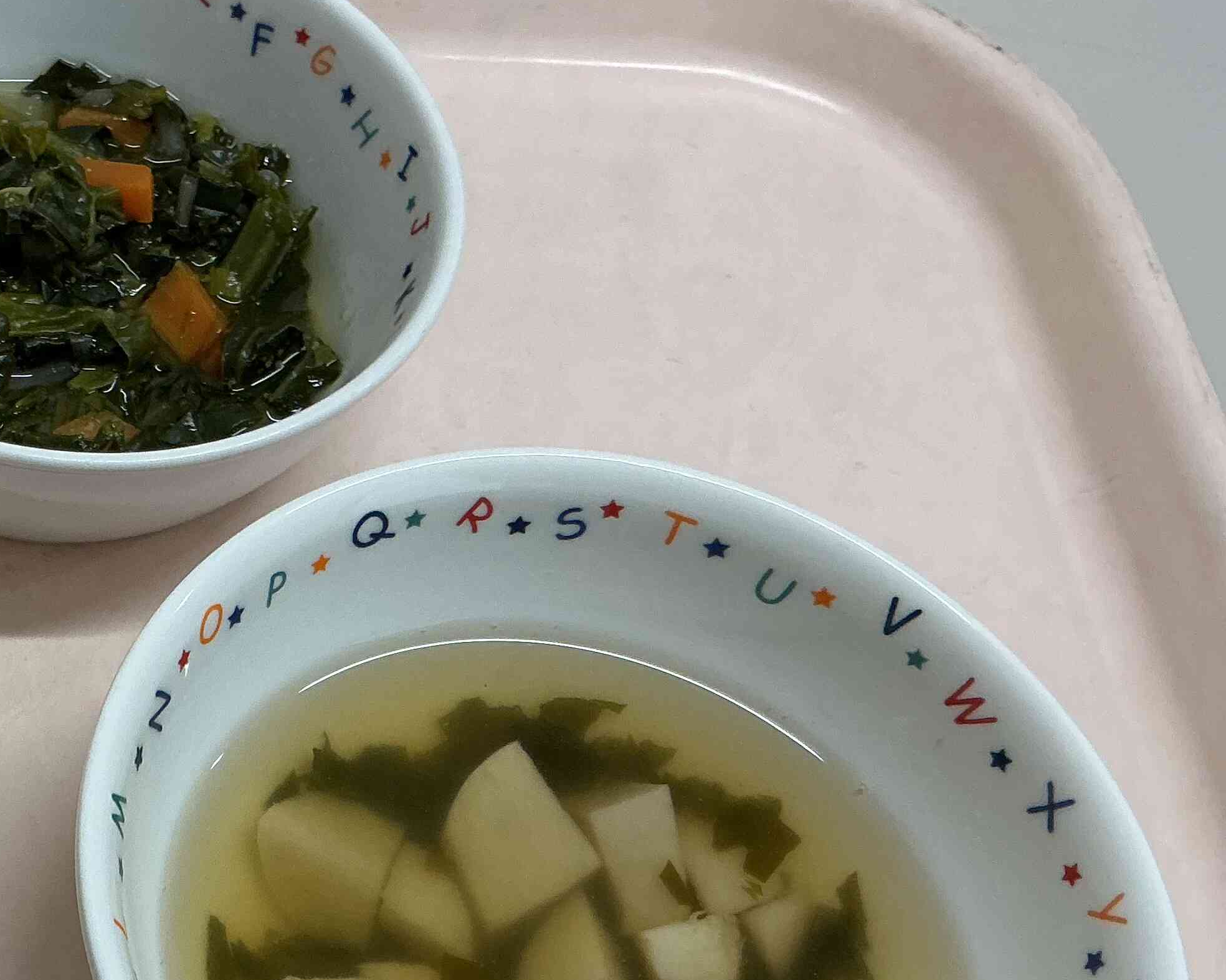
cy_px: 755
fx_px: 2104
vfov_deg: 25.9
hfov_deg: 30.0
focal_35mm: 58
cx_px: -29
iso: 64
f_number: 1.8
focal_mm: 3
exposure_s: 1/120
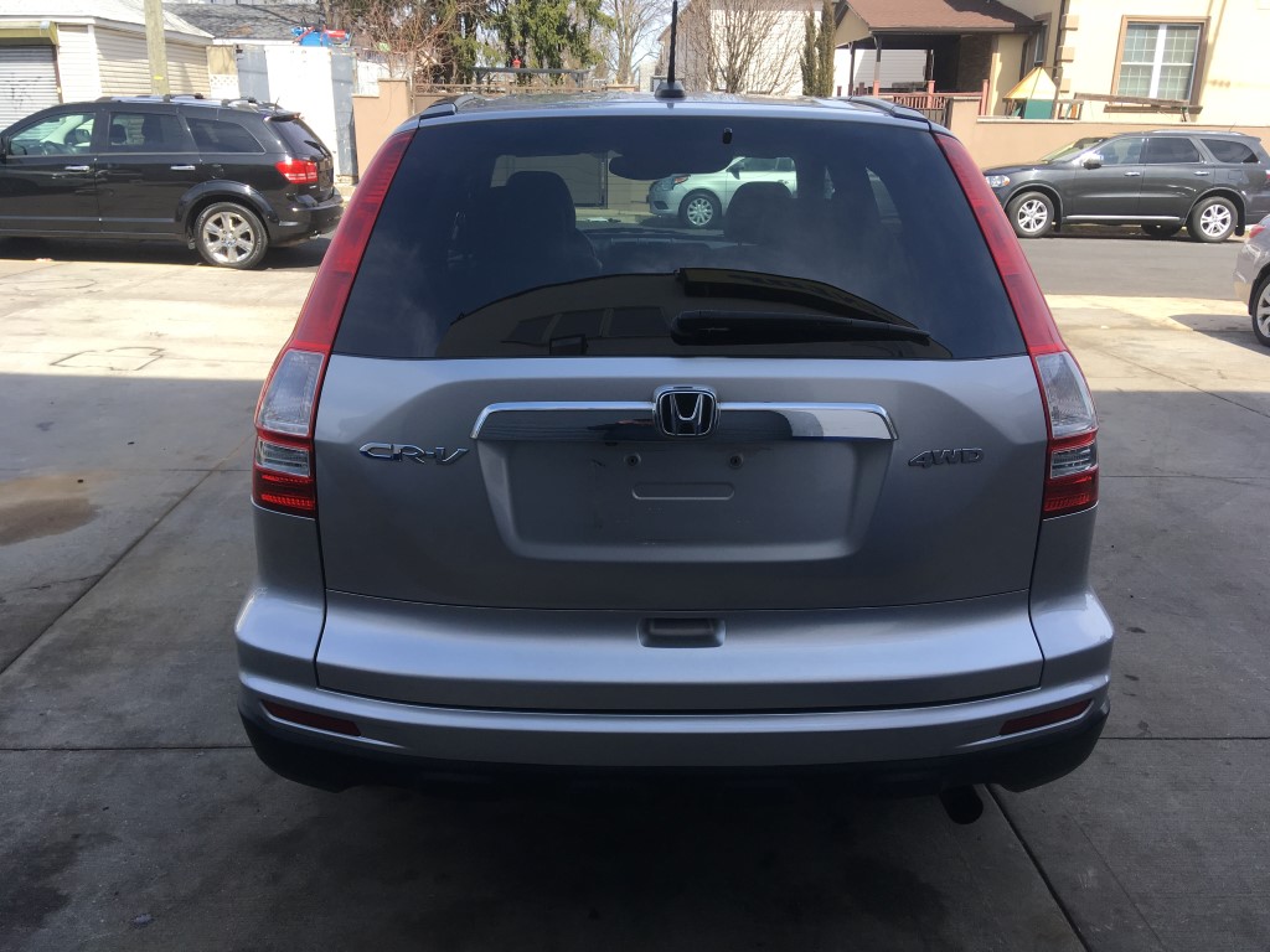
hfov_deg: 61.7
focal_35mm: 29
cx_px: 635
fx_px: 1064
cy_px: 476
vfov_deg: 48.2
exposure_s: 1/553
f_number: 2.2
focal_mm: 4.15
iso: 25
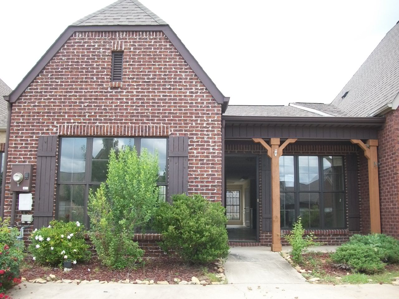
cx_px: 200
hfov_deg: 56.8
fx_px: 369
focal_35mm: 32
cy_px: 150
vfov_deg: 44.2
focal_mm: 5.7
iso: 80
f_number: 2.9
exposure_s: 1/250
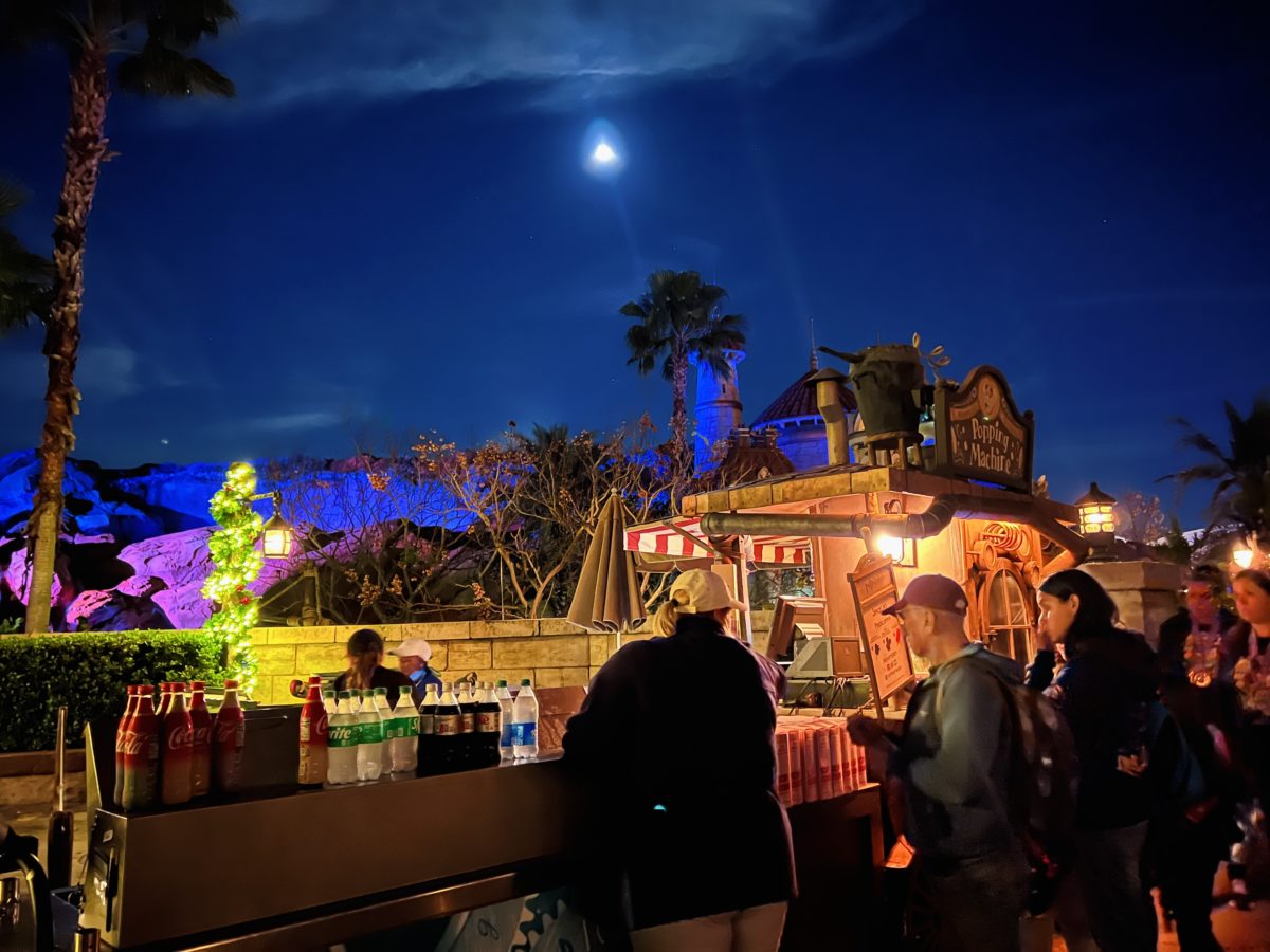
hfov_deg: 67.3
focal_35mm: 26
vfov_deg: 53.1
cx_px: 635
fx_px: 954
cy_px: 476
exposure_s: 1/9
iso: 2000
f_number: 1.5
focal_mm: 5.7
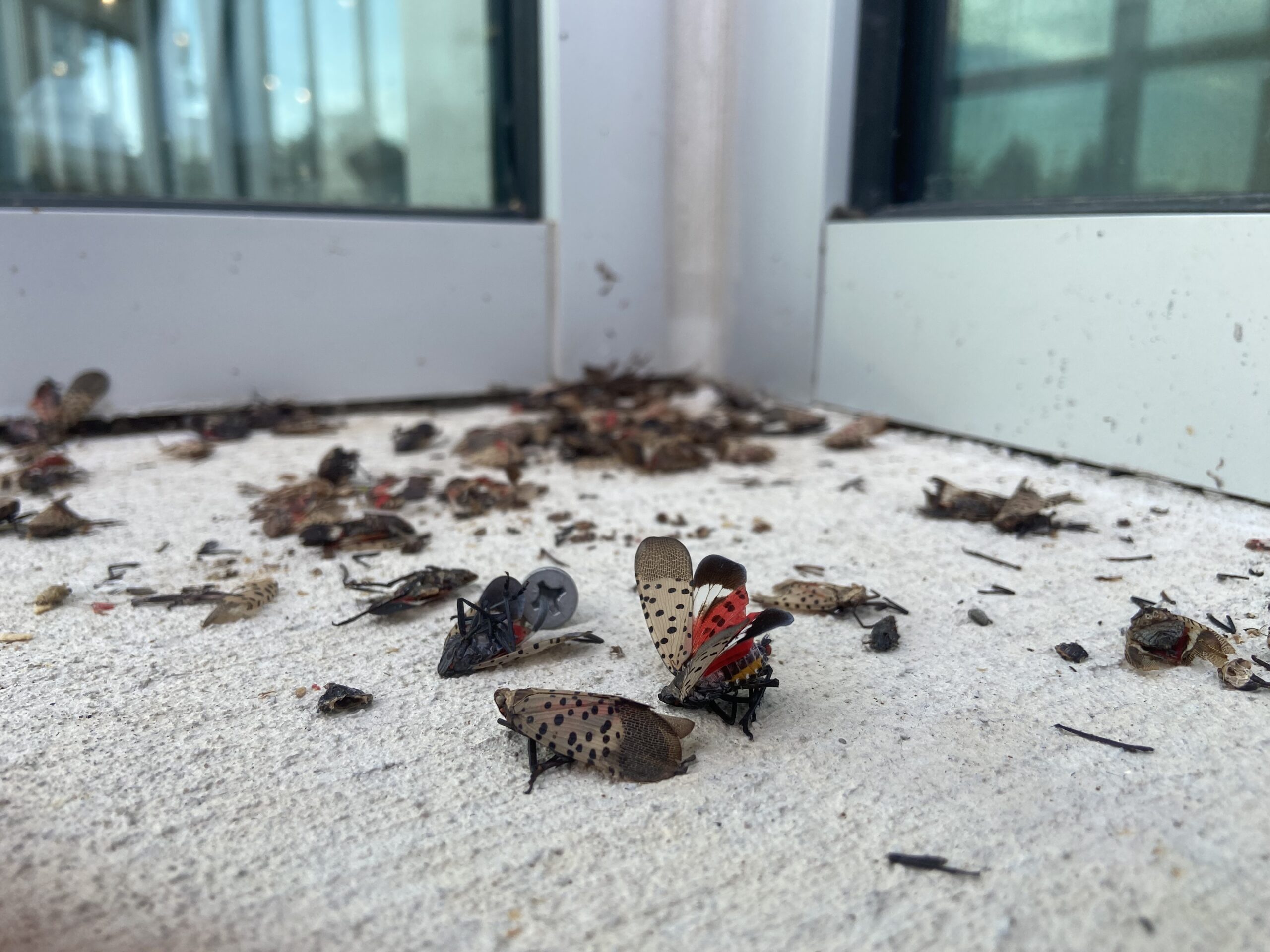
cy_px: 476
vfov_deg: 53.1
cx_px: 635
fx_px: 954
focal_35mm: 26
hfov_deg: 67.3
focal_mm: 4.25
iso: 32
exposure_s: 1/421
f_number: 1.8
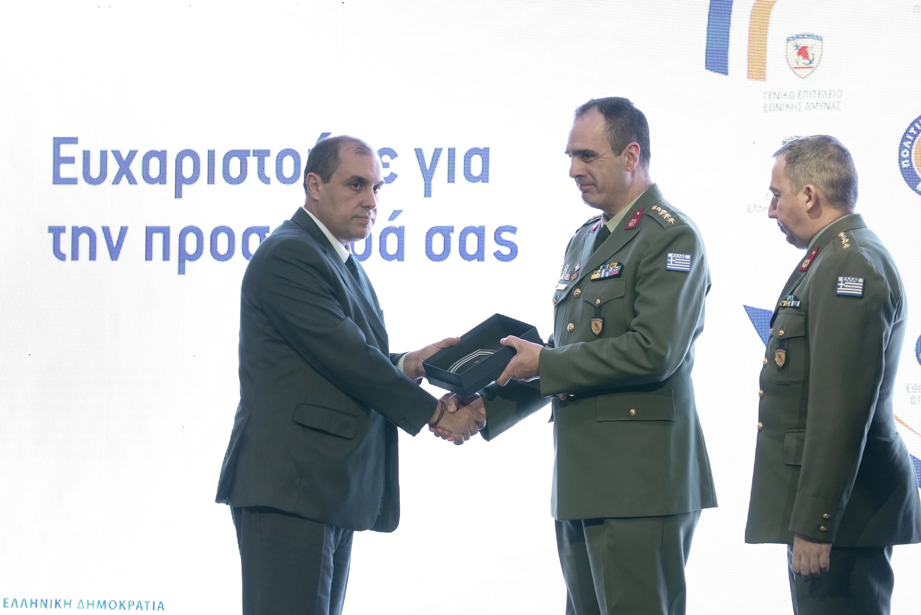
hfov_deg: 11.8
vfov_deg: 7.9
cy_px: 308
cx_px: 460
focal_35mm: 174
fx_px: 4454
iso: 2500
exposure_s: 1/320
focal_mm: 174
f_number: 5
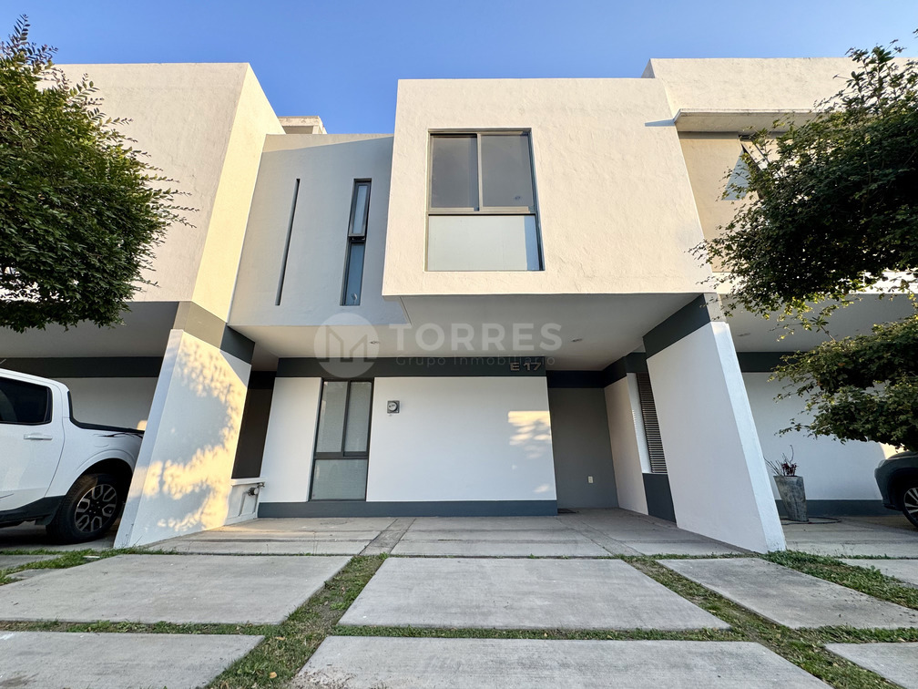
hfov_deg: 102.1
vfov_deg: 85.7
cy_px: 344
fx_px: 371
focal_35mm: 14
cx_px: 459
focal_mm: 2.22
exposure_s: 1/451
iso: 40
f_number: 2.2
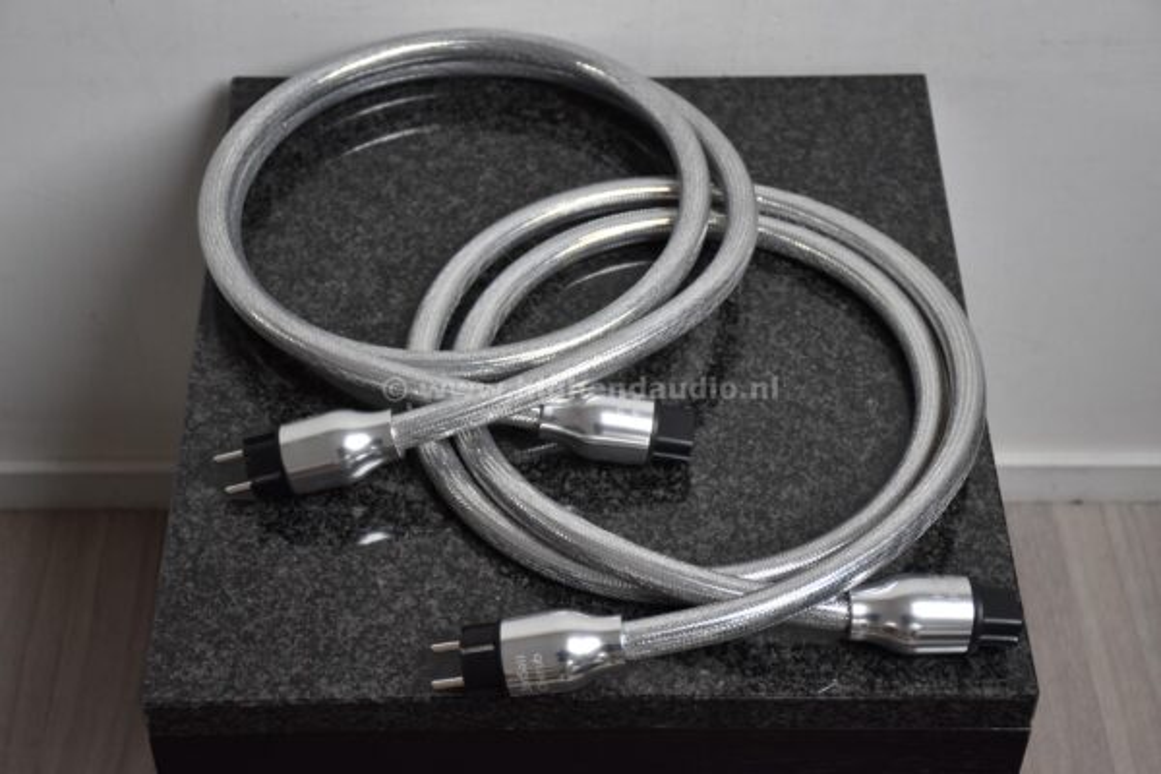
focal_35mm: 68
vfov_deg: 20.2
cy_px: 387
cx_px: 580
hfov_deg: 29.9
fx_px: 2177
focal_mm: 45
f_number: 4.5
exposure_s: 1/60
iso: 800
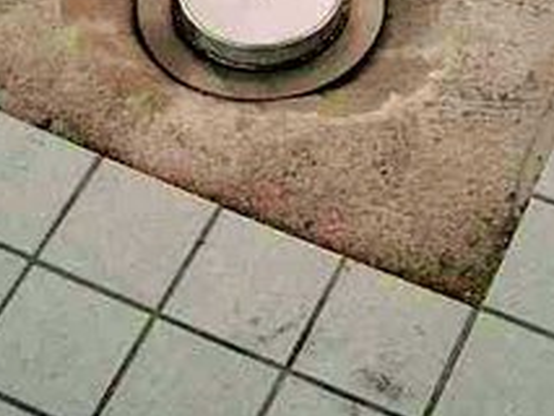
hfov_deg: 18.9
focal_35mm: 104
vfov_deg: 14.0
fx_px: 1665
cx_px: 349
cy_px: -13
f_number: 2.6
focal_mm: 7.6
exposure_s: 1/25
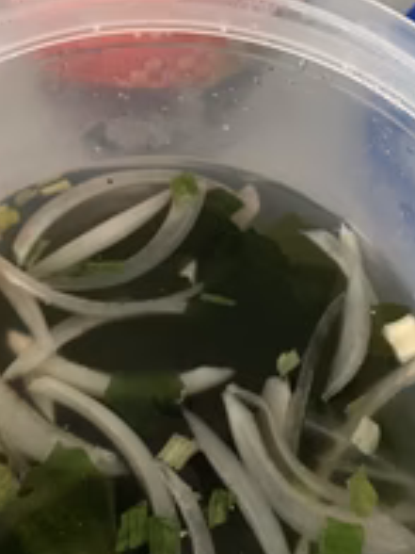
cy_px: 212
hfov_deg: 27.5
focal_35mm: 53
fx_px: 847
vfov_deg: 36.0
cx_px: 186
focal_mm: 4.25
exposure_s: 1/15
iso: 800
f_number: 1.8
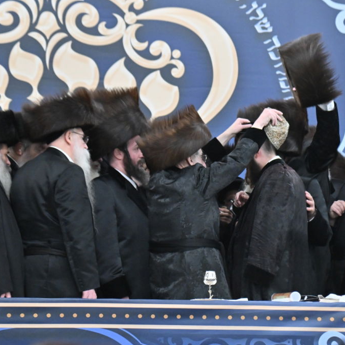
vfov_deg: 7.6
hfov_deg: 7.6
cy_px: 172
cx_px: 238
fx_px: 2605
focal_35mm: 231
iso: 2000
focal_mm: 120
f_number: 4
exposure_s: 1/250
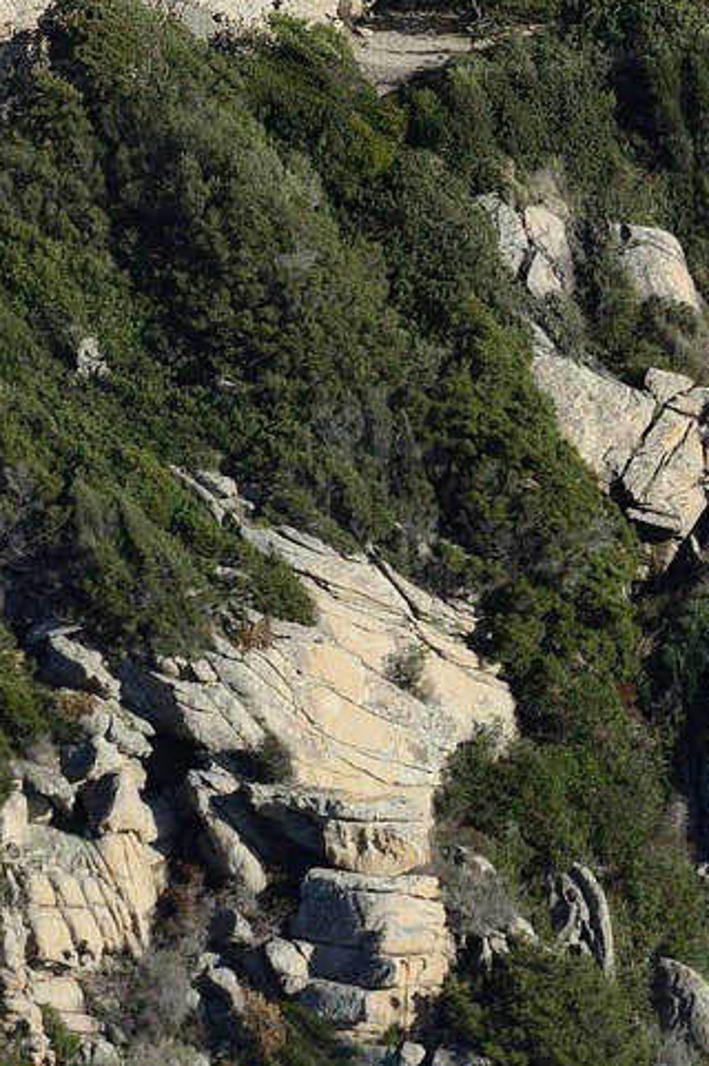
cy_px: -536
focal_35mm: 665
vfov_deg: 3.1
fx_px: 19672
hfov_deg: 2.1
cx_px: 485
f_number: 8
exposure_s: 1/1000
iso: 400
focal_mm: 200
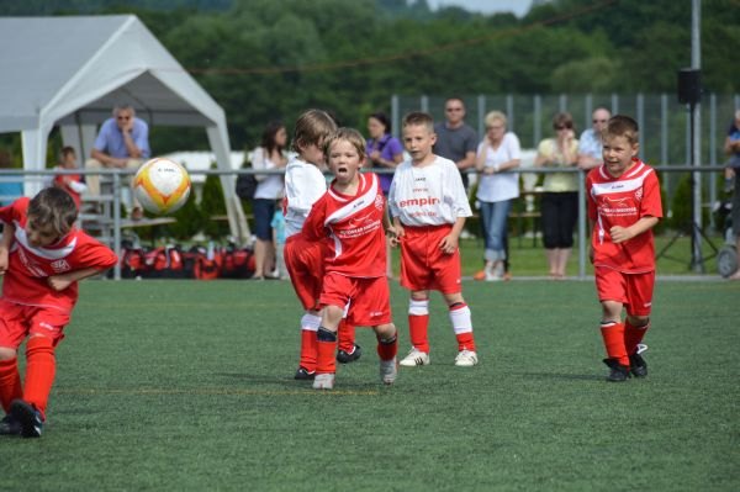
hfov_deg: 6.9
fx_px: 6161
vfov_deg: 4.6
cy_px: 246
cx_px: 370
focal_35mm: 300
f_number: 6.3
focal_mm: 200
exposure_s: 1/1600
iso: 400
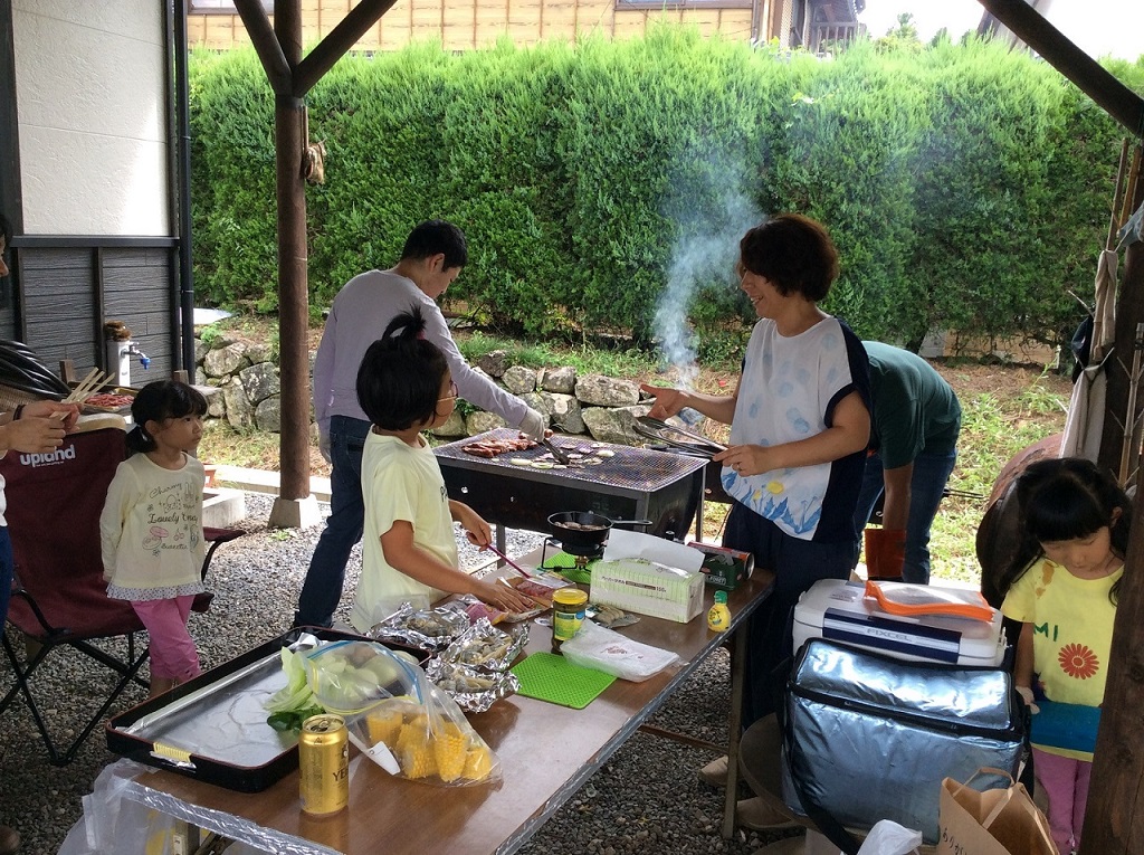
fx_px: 1056
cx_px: 572
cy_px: 428
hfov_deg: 56.9
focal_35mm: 32
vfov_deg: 44.1
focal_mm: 3.3
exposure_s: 1/120
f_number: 2.4
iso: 40
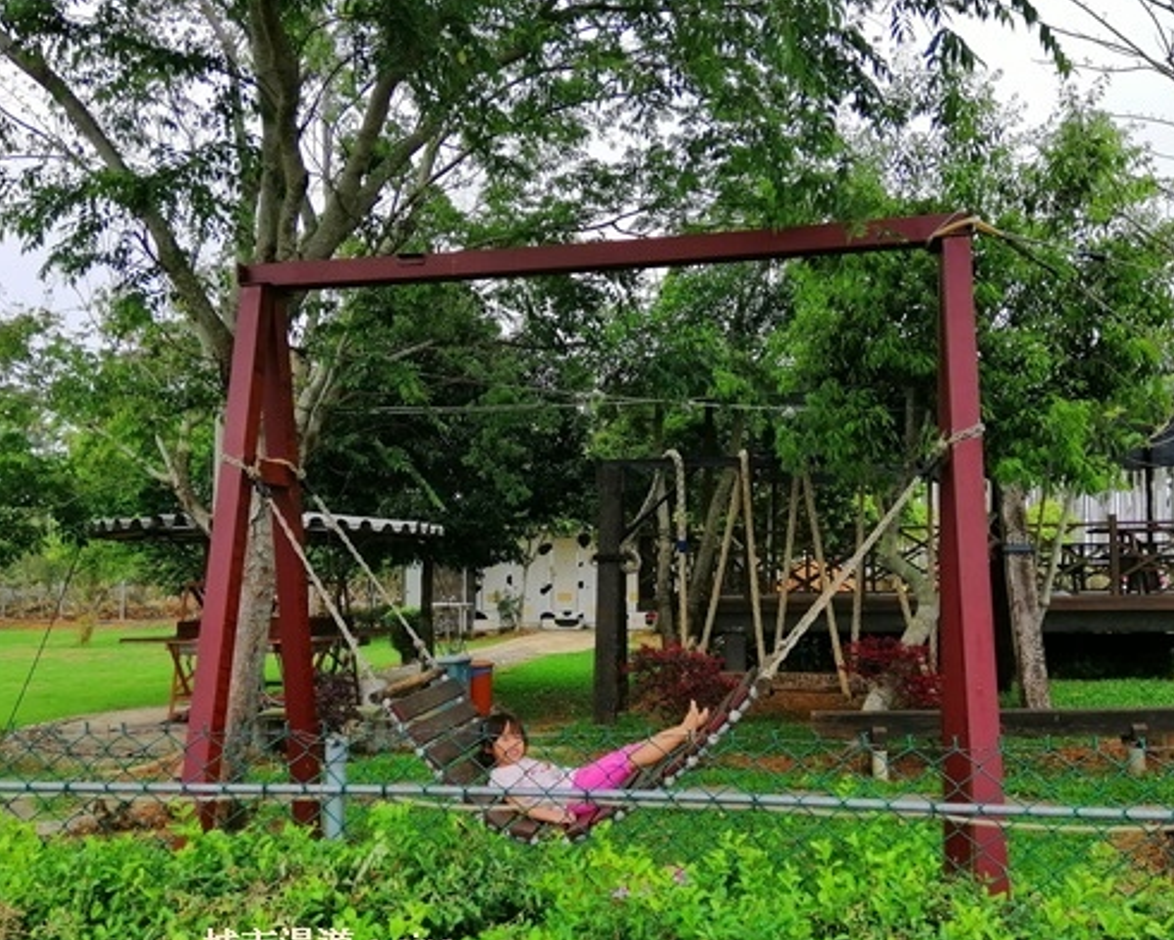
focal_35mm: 31
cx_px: 614
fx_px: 1077
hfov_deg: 57.1
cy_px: 521
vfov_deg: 47.0
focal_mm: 3.81
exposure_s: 1/742
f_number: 2.2
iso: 50
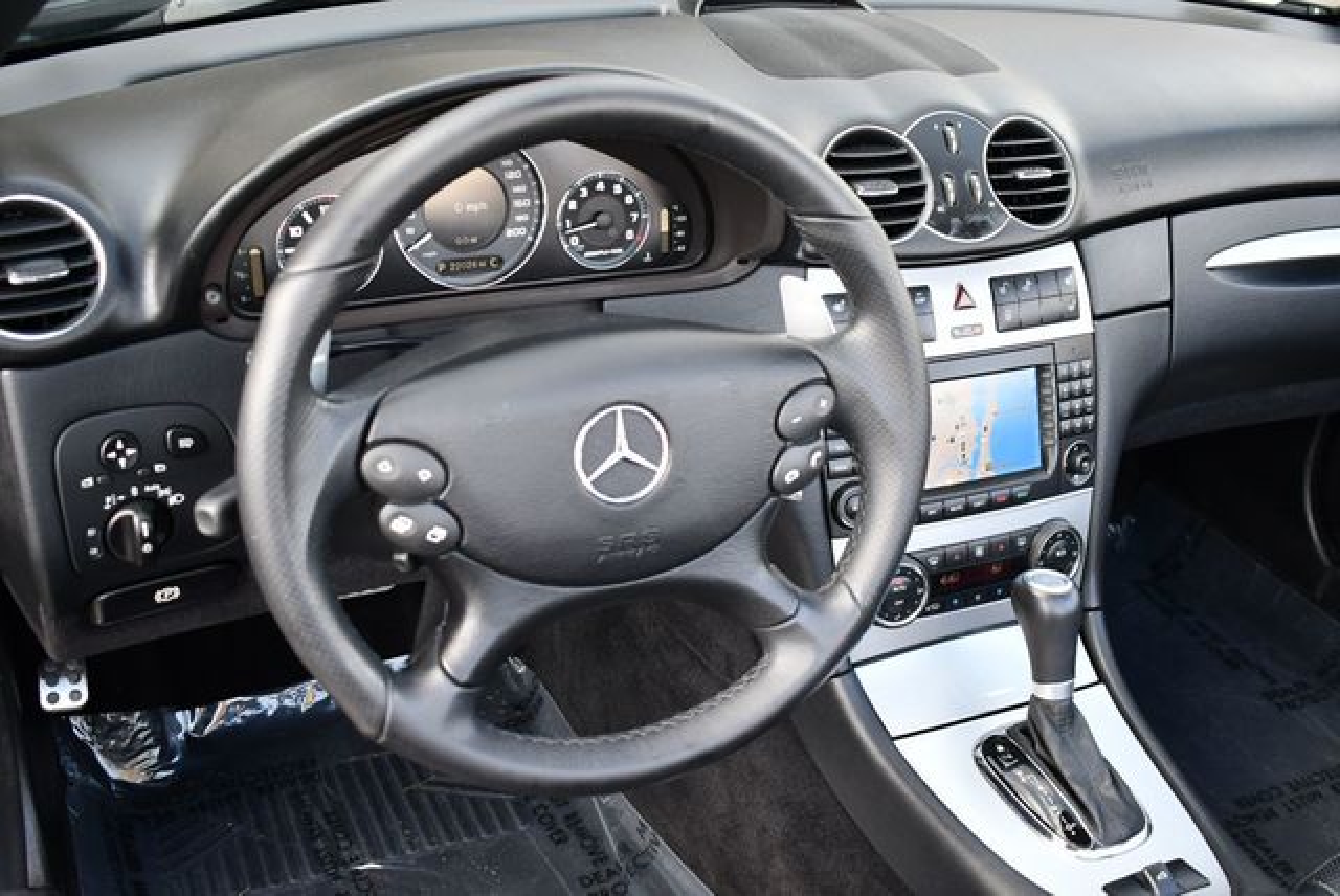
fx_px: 1490
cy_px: 448
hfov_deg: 48.4
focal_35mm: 40
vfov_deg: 33.5
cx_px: 670
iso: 800
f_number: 3.5
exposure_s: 1/250
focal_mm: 20
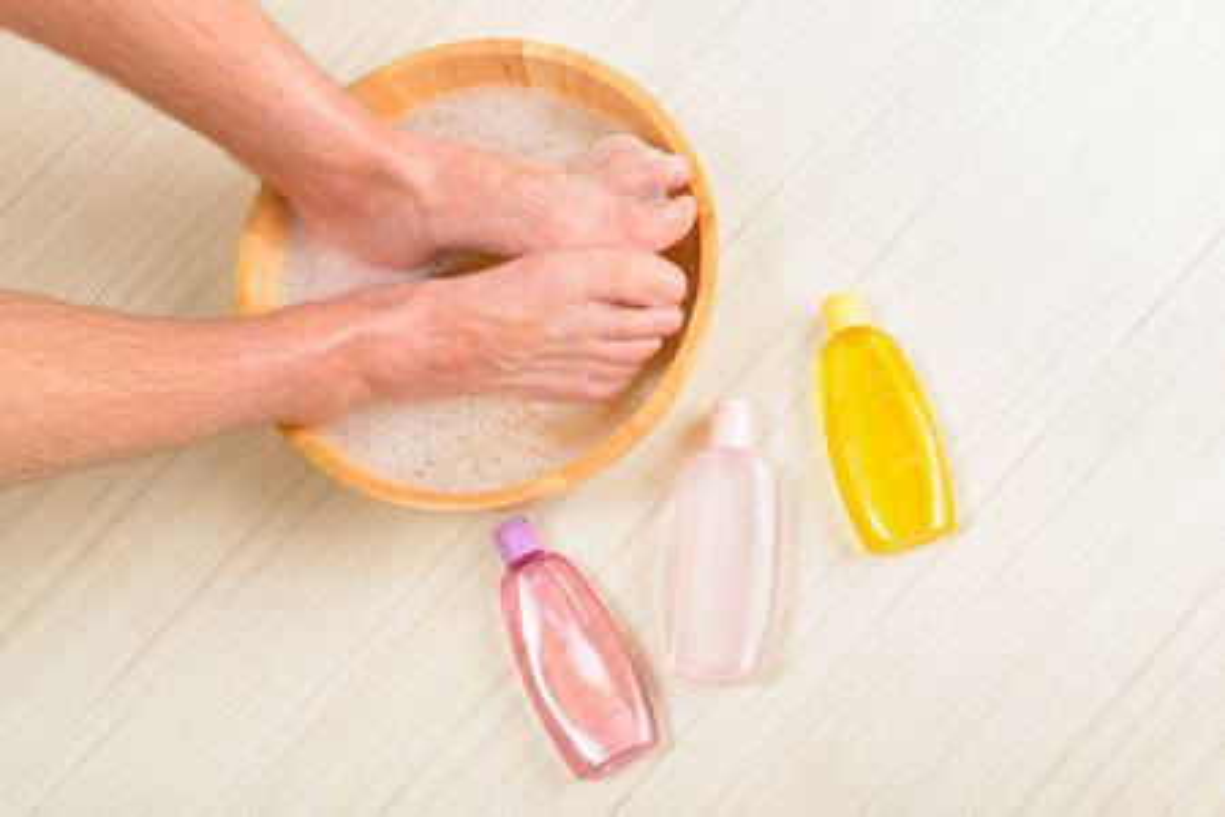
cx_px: 612
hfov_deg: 39.6
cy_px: 408
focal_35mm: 50
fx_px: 1701
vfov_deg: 27.0
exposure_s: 1/200
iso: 160
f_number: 8
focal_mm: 50
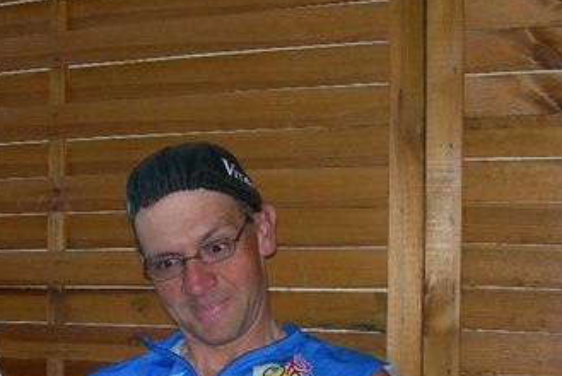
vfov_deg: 18.7
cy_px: 321
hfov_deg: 27.7
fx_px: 1125
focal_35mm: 72
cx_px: 147
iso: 50
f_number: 2.8
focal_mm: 7.8
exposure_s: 1/60.1
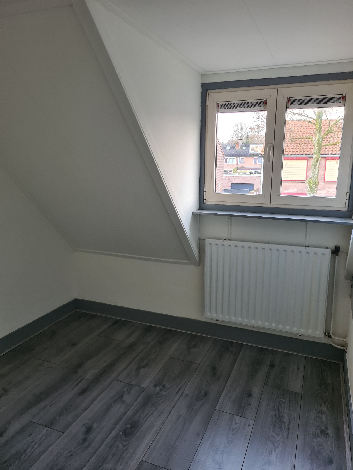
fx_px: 354
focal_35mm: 26
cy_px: 235
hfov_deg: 53.1
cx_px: 176
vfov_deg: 67.3
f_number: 1.8
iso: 80
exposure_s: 1/50
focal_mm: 5.4
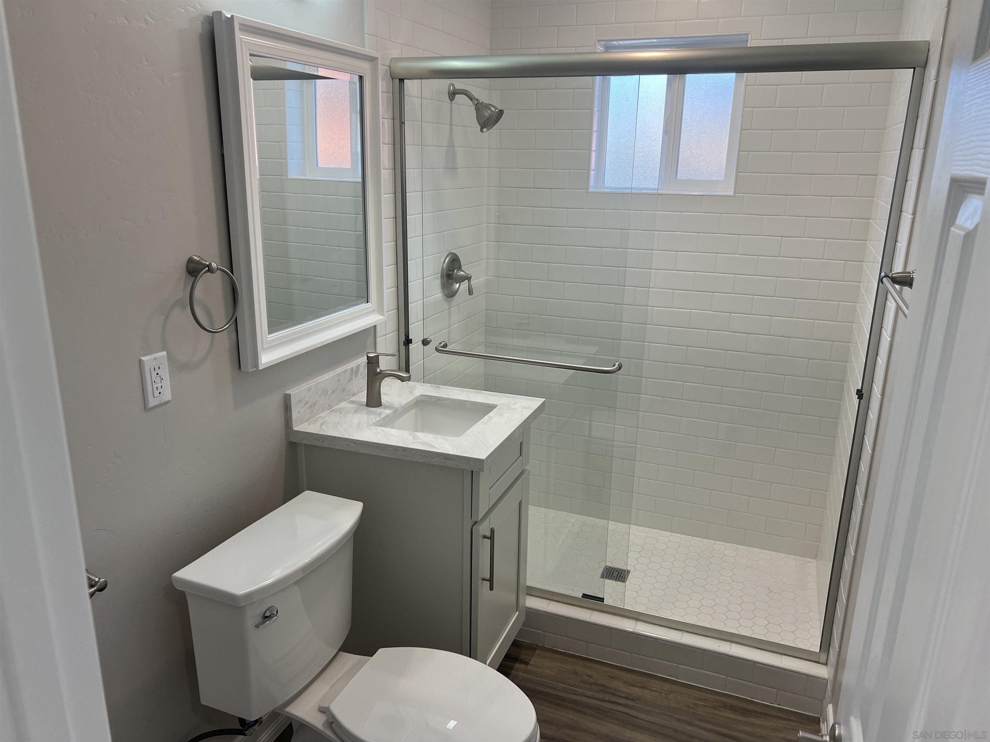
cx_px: 495
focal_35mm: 26
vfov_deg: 53.1
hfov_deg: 67.3
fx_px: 744
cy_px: 371
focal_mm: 5.7
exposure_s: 1/166
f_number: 1.5
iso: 64
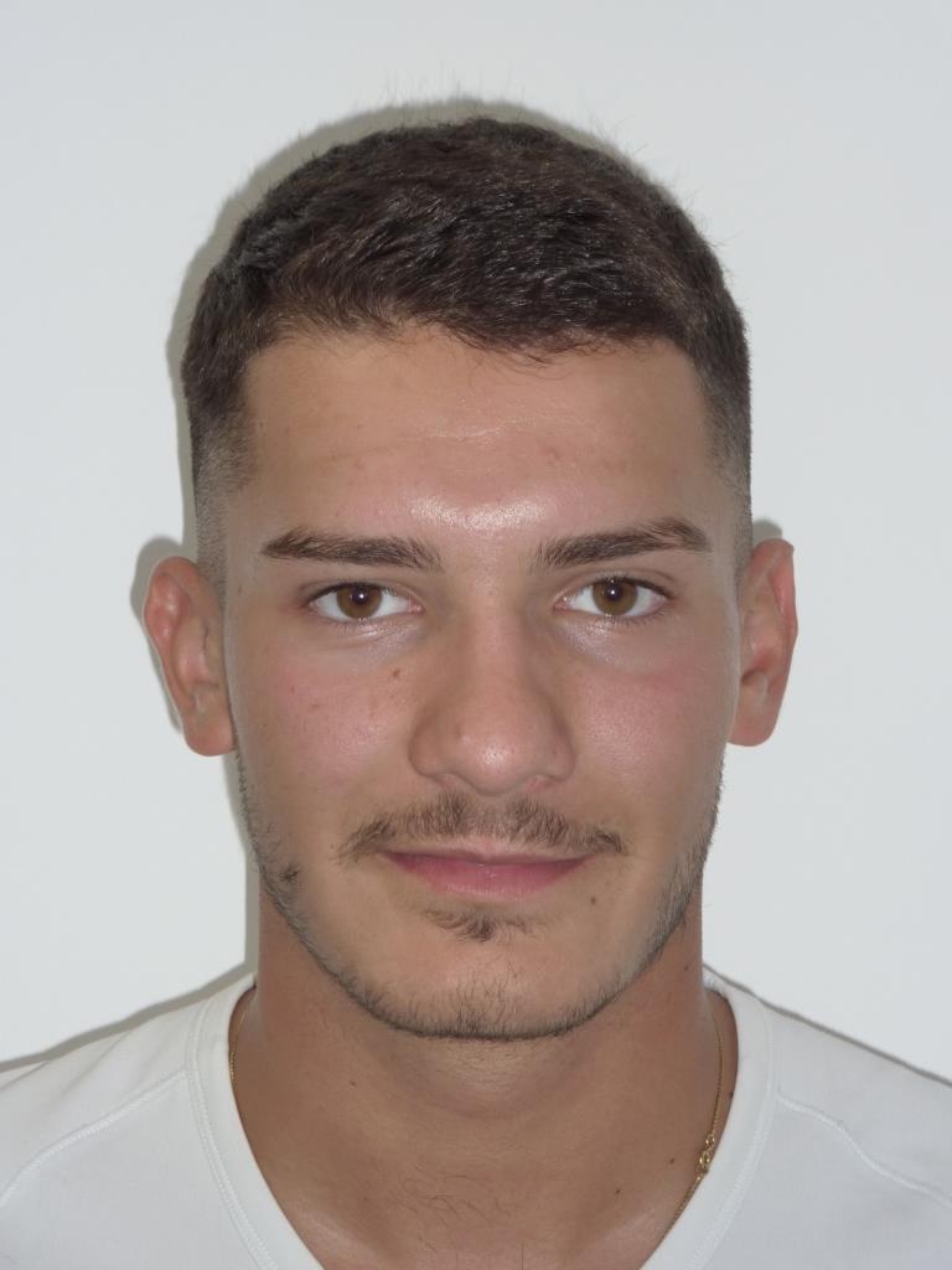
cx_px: 476
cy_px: 635
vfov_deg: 18.9
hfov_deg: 14.2
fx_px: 3814
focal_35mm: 104
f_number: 4.3
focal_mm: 17
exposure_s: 1/40
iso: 125
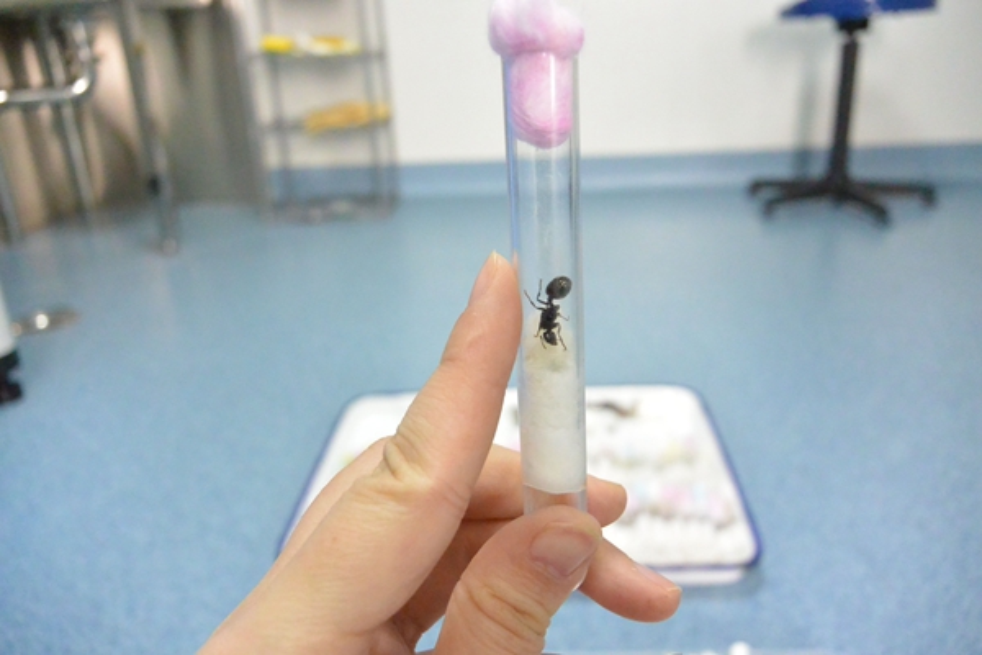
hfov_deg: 63.7
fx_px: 791
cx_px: 491
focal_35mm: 29
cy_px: 328
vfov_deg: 45.0
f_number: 3.5
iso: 2800
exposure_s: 1/60
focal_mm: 11
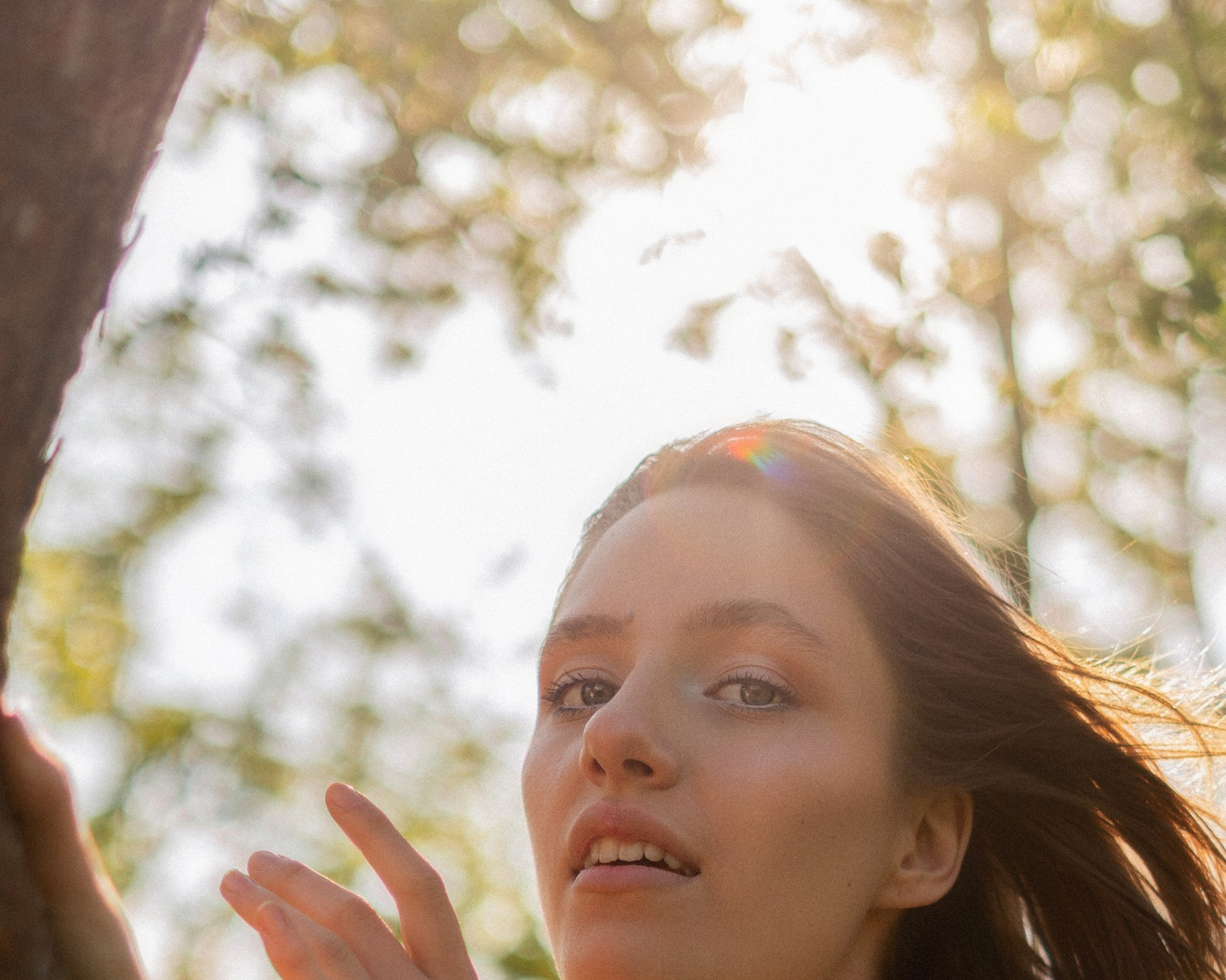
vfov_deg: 13.9
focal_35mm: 107
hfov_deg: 17.9
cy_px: 1260
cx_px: 679
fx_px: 3882
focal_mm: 50
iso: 100
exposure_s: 1/2000
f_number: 1.8
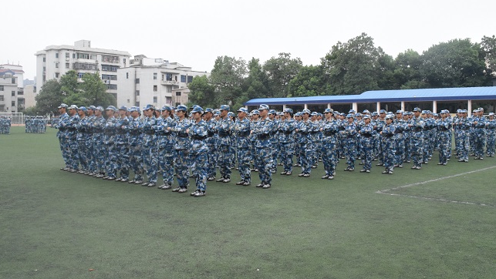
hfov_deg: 54.6
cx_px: 250
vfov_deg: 32.4
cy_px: 126
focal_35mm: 37
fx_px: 481
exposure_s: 1/1000
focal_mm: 23
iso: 4000
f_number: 16
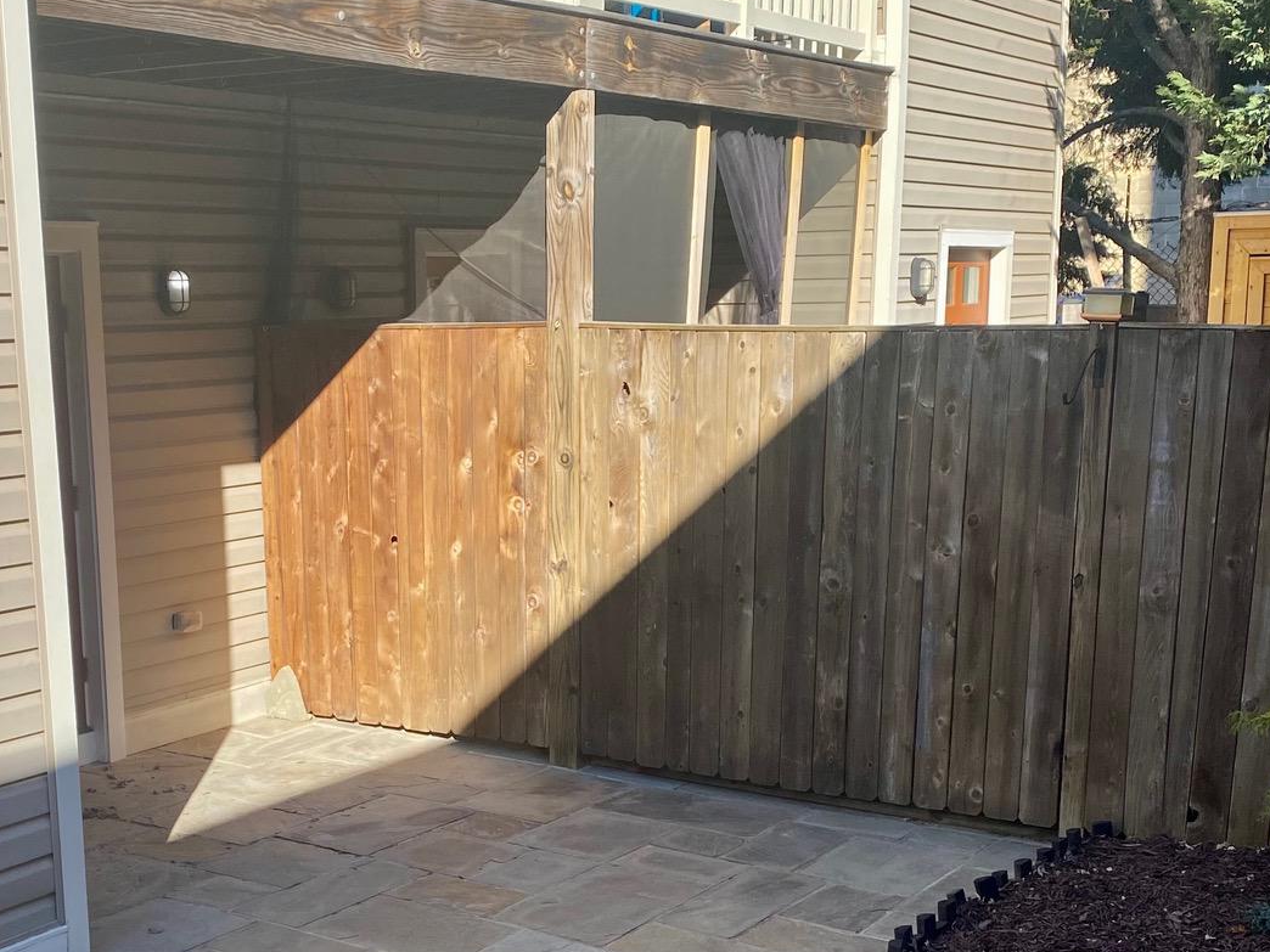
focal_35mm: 51
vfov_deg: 28.2
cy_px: 709
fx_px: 1871
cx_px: 446
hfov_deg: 37.2
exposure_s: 1/1346
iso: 32
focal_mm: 4.25
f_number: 1.8
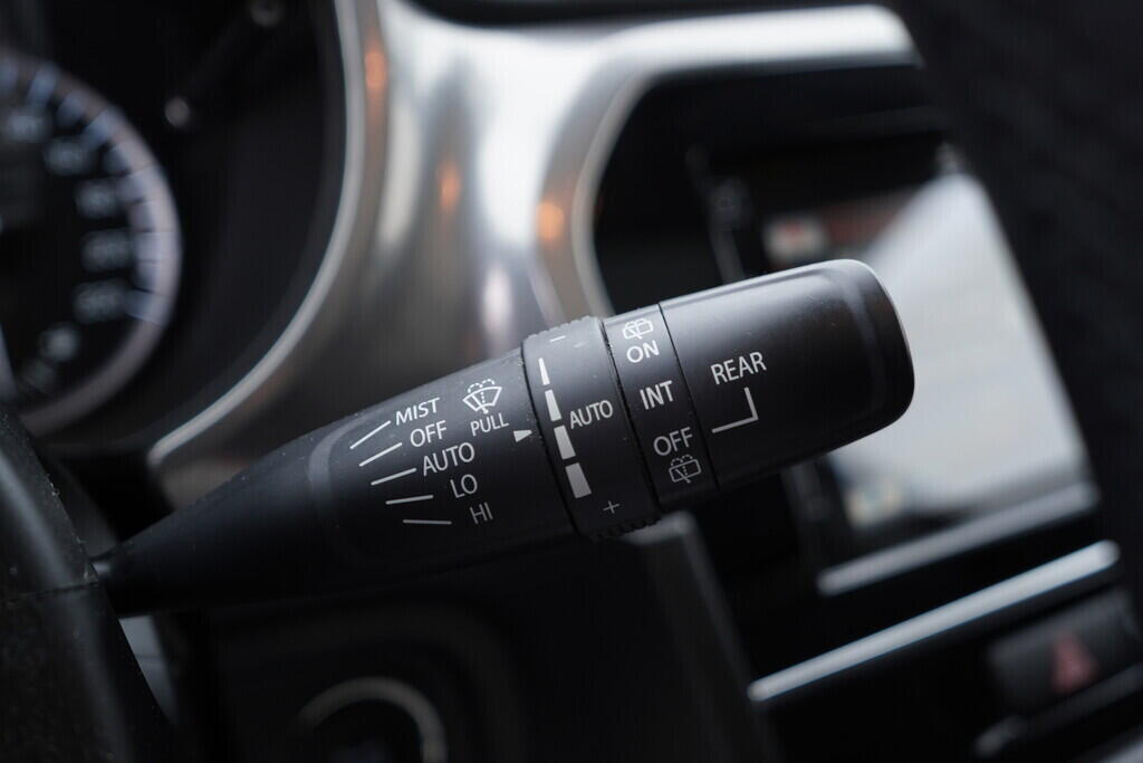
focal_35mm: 36
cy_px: 382
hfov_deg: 53.1
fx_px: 1143
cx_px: 572
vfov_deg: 36.9
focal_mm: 24
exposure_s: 1/40
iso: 160
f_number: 2.8
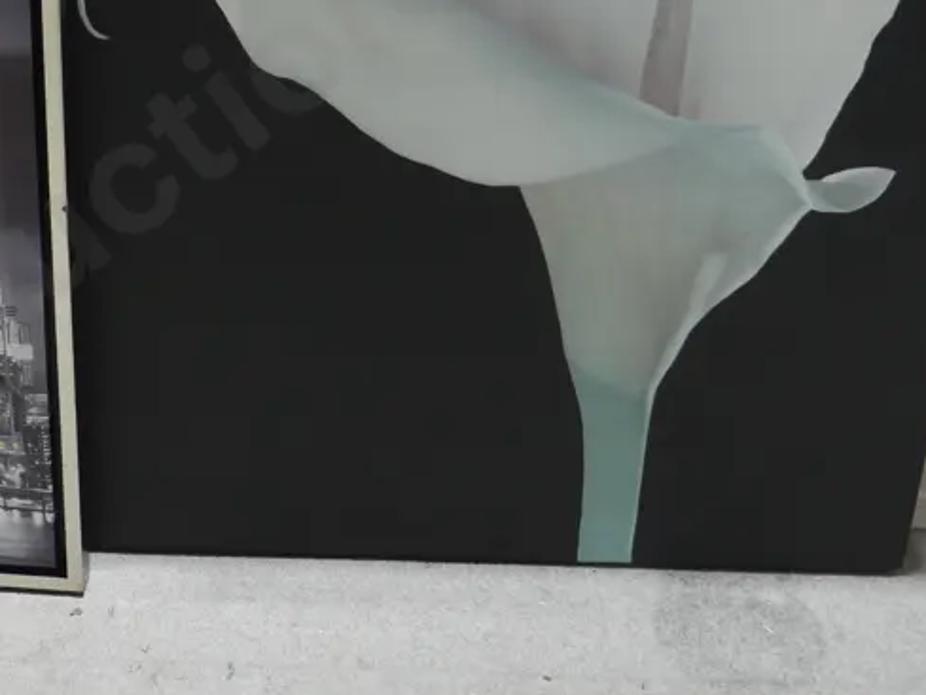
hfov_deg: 27.7
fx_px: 1793
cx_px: 68
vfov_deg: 21.9
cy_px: 236
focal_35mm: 67
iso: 640
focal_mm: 16
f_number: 3.6
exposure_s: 1/60
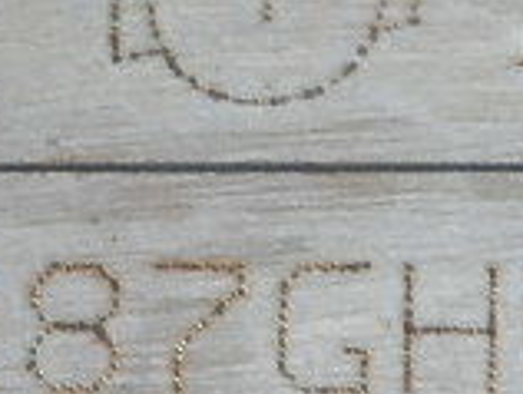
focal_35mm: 343
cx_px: 162
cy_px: 182
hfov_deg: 5.8
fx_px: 5190
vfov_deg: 4.3
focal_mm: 9.4
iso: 180
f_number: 4.4
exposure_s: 1/30
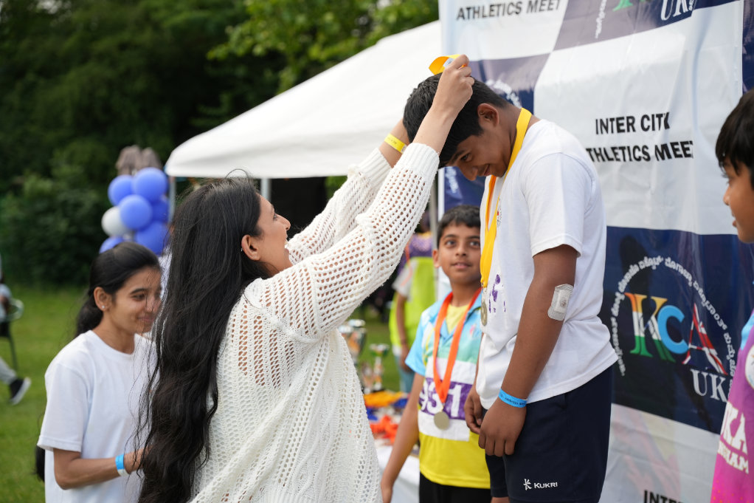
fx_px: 1080
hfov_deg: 38.5
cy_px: 252
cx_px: 377
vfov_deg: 26.2
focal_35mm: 52
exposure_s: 1/800
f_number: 2.8
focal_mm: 51.6
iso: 250
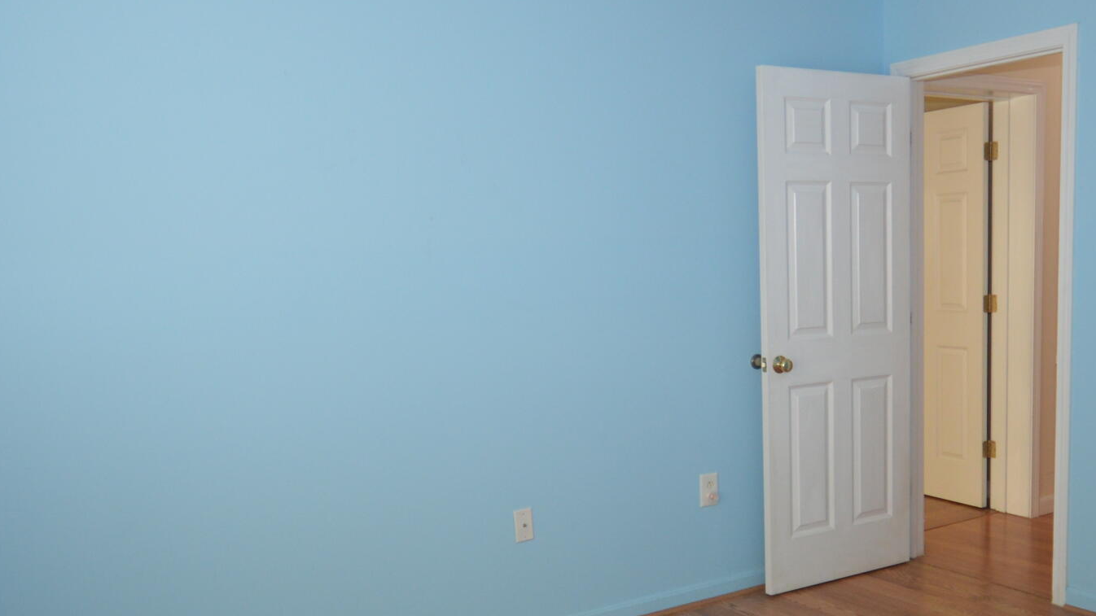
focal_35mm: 35
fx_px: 1017
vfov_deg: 33.5
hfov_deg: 55.9
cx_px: 692
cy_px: 392
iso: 400
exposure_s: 1/60
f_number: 4
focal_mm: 10
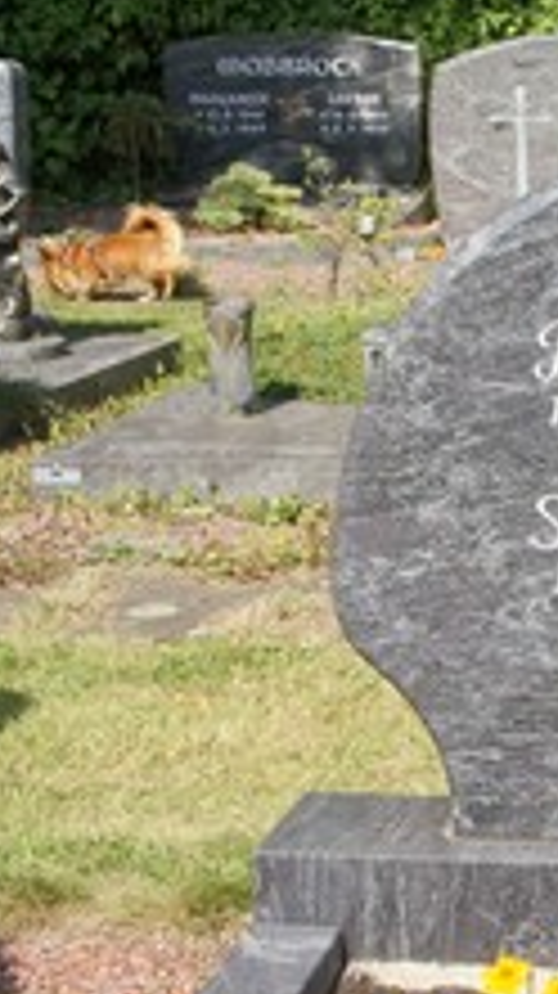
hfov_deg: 13.6
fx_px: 2240
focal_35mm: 85
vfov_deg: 25.0
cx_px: 760
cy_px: 454
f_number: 8
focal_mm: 26
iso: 200
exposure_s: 1/250
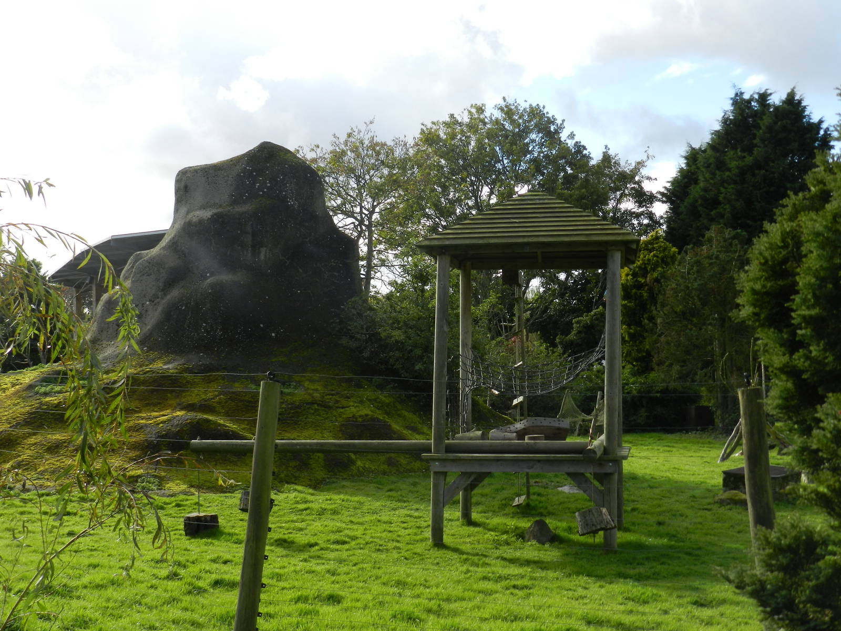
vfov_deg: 31.5
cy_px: 316
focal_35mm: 46
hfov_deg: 41.2
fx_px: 1118
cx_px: 420
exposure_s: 1/500
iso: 160
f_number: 4.2
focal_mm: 8.1
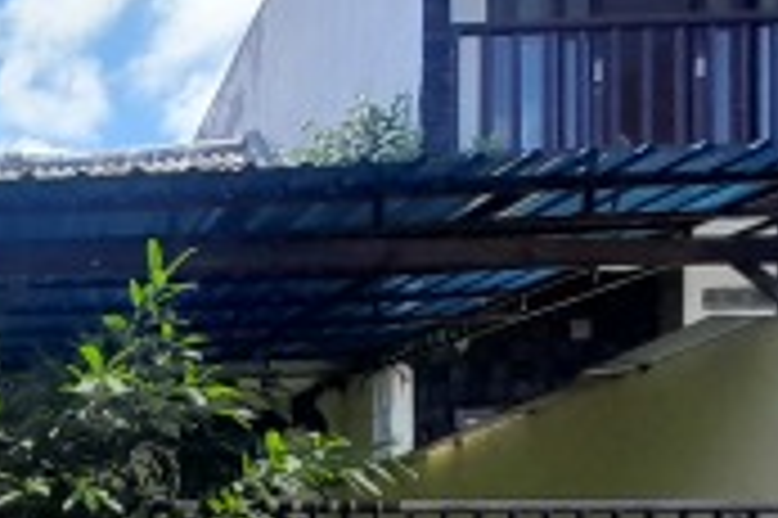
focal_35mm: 48
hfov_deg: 34.0
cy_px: 662
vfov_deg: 24.6
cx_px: -133
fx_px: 1036
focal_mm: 1.13
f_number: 2.2
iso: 40
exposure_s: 1/612
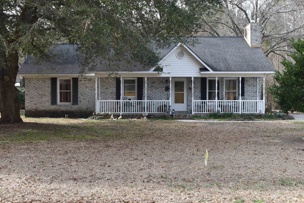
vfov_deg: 28.1
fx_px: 406
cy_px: 102
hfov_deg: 41.1
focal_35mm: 48
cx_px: 152
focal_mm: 32
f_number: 8
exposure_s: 1/250
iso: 280
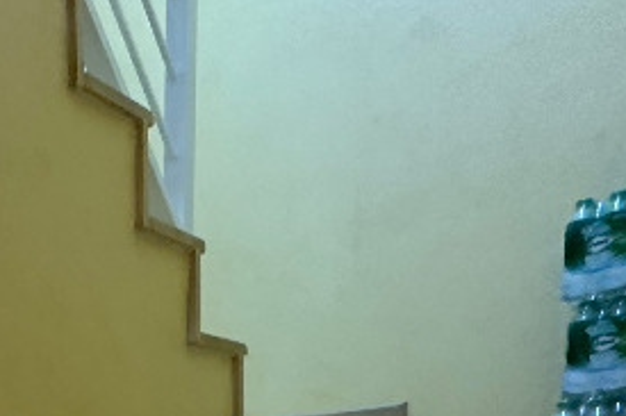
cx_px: -178
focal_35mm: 53
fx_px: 921
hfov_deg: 30.2
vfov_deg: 21.3
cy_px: 630
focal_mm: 2.22
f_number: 2.2
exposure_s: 1/50
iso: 320
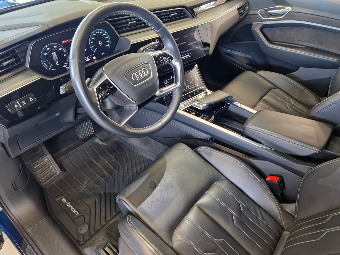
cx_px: 170
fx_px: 226
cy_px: 128
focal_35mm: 23
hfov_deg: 73.9
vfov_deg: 58.9
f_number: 1.8
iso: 800
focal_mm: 5.54
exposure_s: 1/50
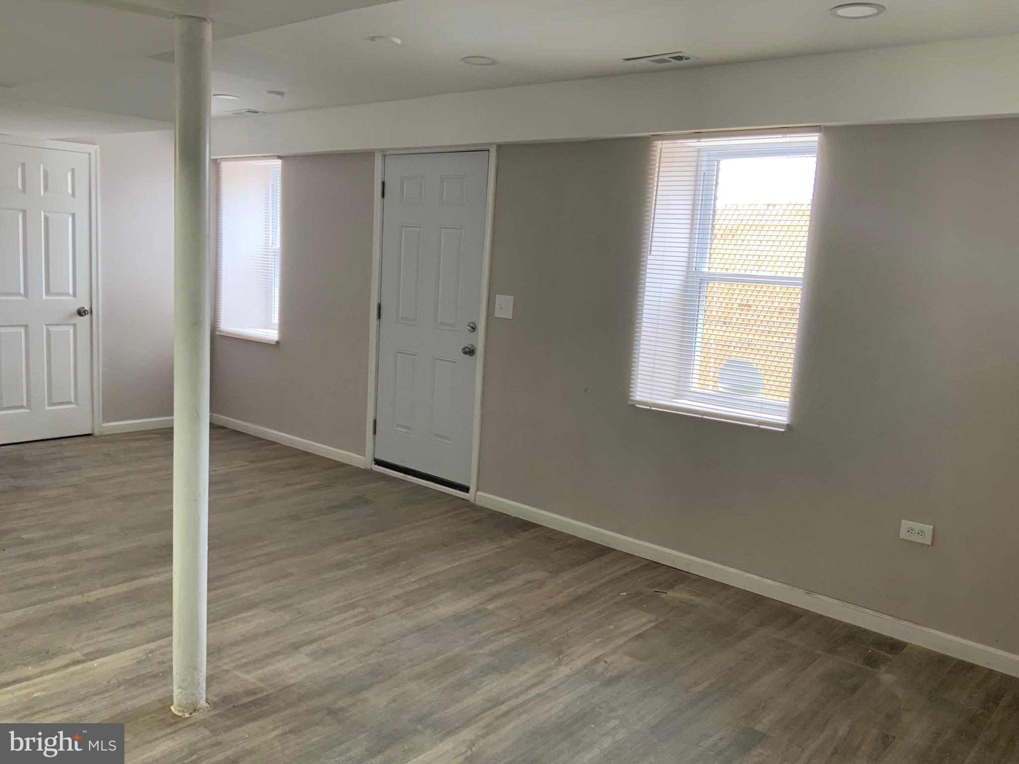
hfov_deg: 61.7
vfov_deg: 48.2
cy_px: 382
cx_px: 510
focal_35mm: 29
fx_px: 854
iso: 64
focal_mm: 3
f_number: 1.8
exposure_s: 1/60
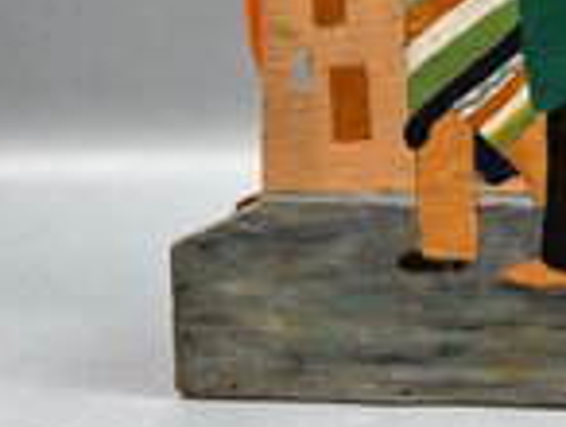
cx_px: 529
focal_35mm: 61
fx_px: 999
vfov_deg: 23.0
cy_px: -14
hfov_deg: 30.0
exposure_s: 1/120
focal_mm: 5.7
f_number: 1.5
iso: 80
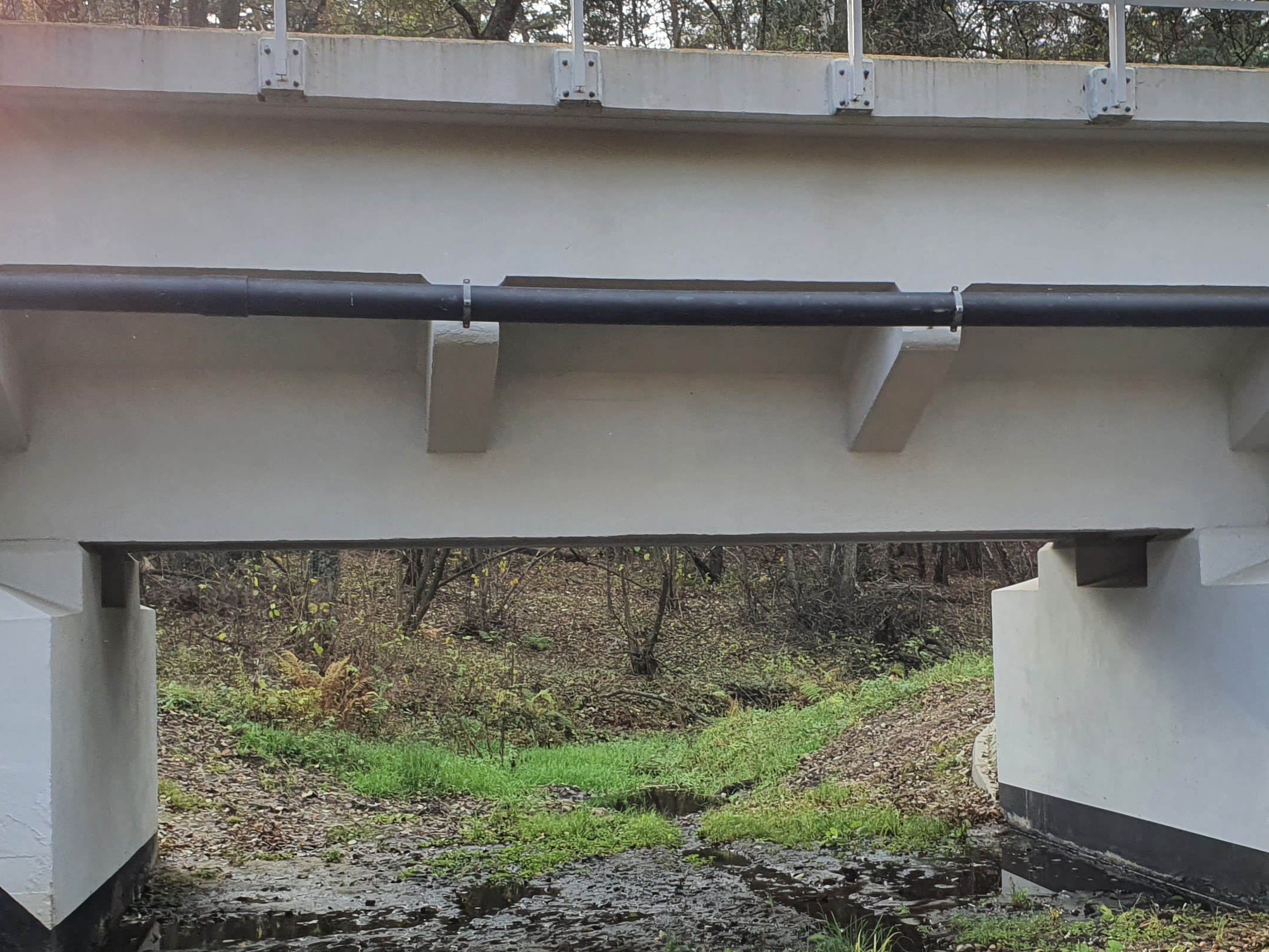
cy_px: 492
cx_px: 739
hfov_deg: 38.8
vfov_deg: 29.7
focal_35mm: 49
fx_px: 1797
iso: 50
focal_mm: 4.3
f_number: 2.4
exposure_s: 1/305
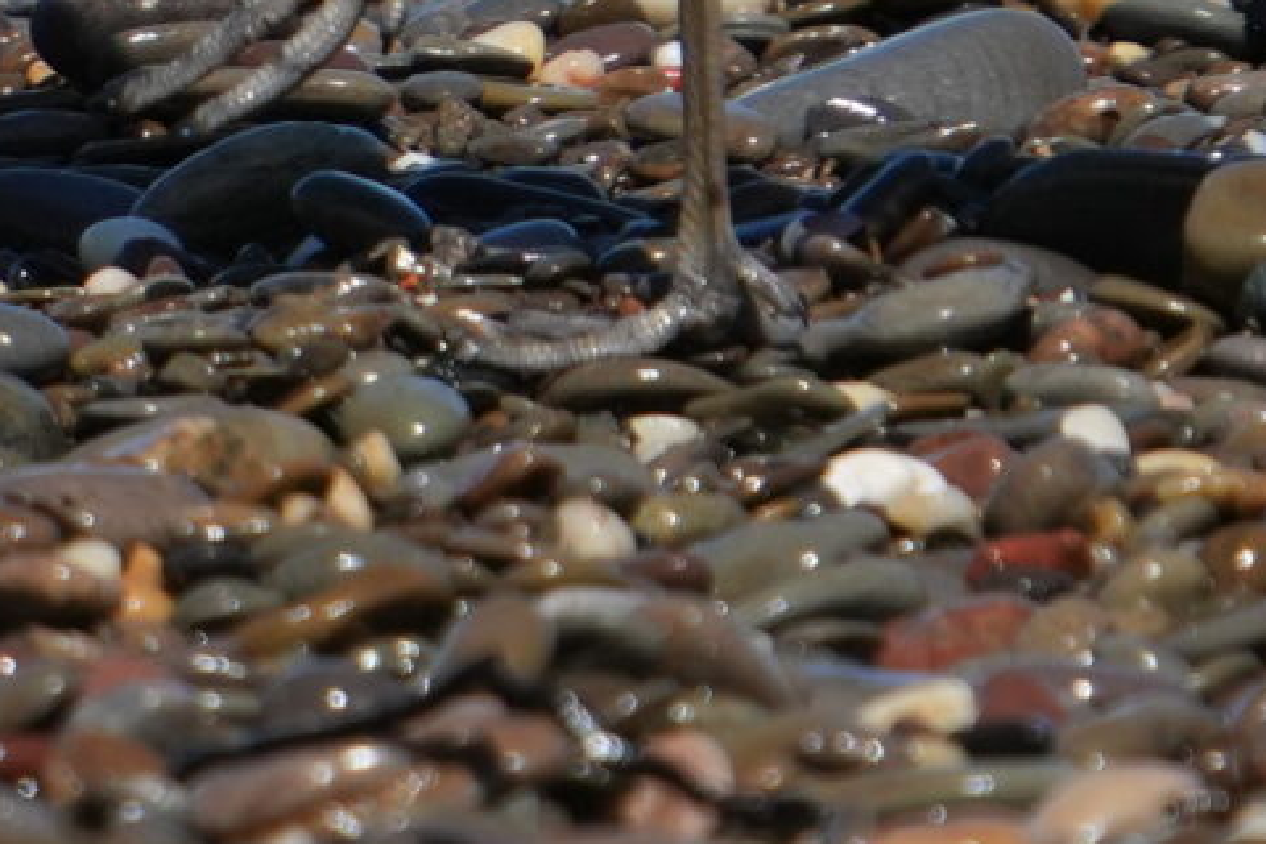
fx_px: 168787
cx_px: 61
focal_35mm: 4800
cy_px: -545
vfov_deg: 0.3
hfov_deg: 0.4
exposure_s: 1/2000
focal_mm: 600
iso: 400
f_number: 6.3
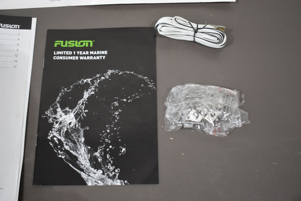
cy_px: 100
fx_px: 364
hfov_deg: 45.0
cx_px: 150
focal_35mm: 44
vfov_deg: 30.9
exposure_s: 1/200
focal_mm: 29
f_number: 4.2
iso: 800
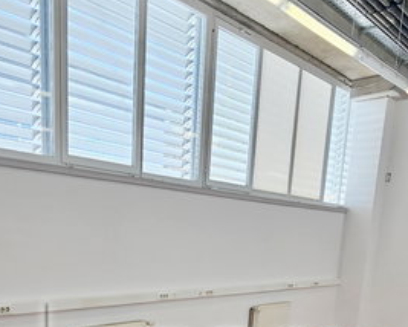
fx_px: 459
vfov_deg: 33.4
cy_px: 373
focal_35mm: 38
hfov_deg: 47.5
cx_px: 157
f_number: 2.2
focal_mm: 2.2
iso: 64
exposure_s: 1/100
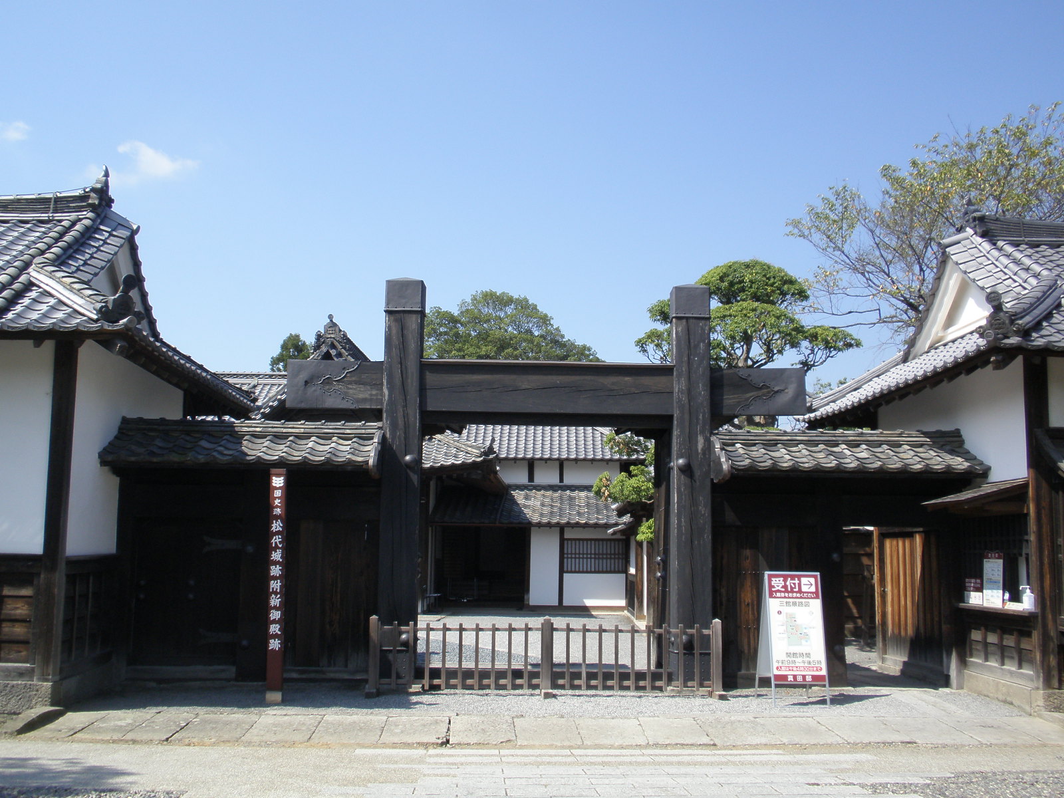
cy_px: 399
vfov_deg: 38.7
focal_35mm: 37
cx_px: 532
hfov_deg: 50.1
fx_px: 1137
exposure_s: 1/80
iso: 64
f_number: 10
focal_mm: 6.6
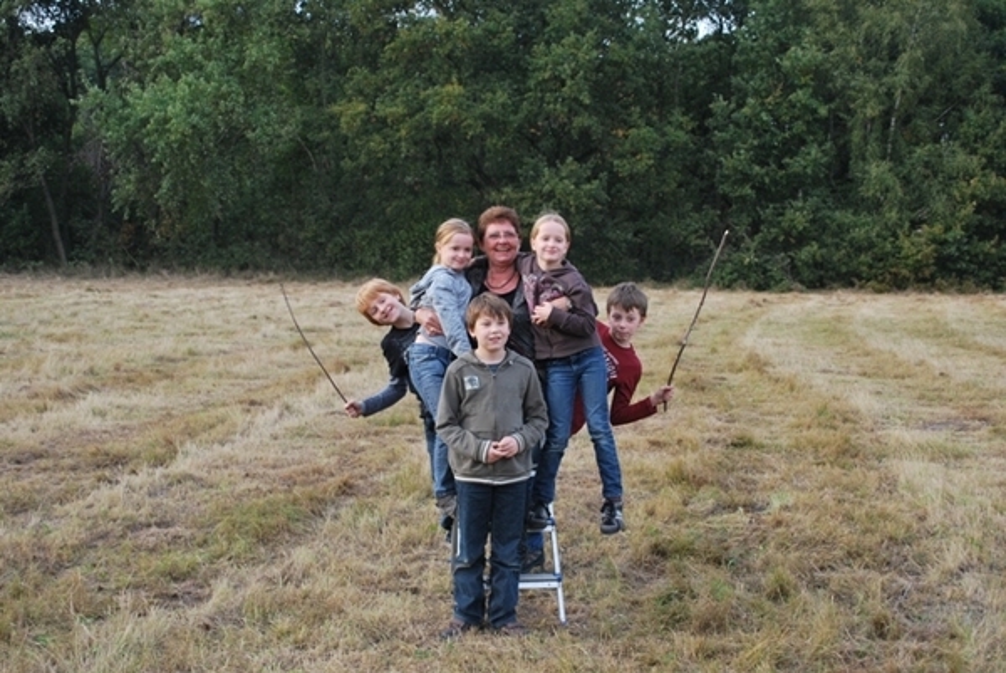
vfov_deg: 29.9
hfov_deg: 43.6
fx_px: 1258
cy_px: 336
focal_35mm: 45
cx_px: 503
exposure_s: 1/125
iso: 160
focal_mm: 30
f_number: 5.6
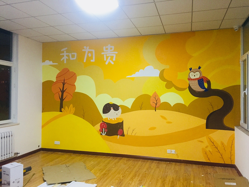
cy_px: 94
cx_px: 124
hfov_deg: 61.7
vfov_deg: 48.2
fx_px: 209
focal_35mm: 29
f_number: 2.2
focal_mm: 4.15
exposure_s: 1/33
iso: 200
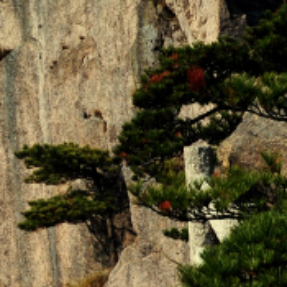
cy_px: 164
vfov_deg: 12.6
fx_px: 1304
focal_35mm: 139
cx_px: -117
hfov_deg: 12.1
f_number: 10
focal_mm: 28
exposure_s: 1/320
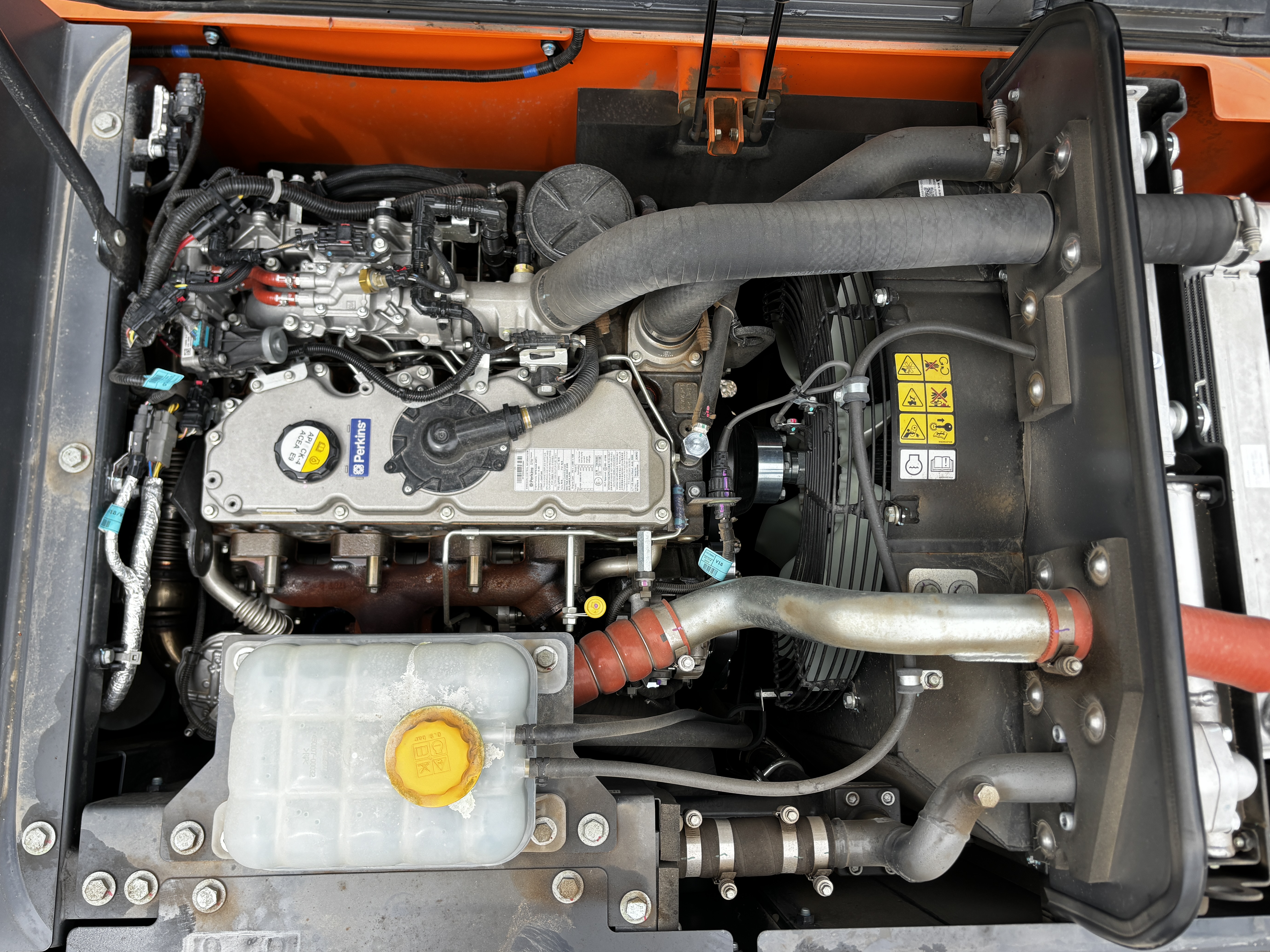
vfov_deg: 51.3
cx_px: 633
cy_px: 465
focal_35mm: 27
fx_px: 991
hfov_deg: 65.3
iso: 50
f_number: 1.6
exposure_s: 1/781
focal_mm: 5.96
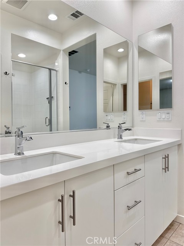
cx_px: 92
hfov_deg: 56.8
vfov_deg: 71.6
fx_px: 170
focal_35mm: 24
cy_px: 123
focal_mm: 6.86
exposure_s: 1/120
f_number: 1.78
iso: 64
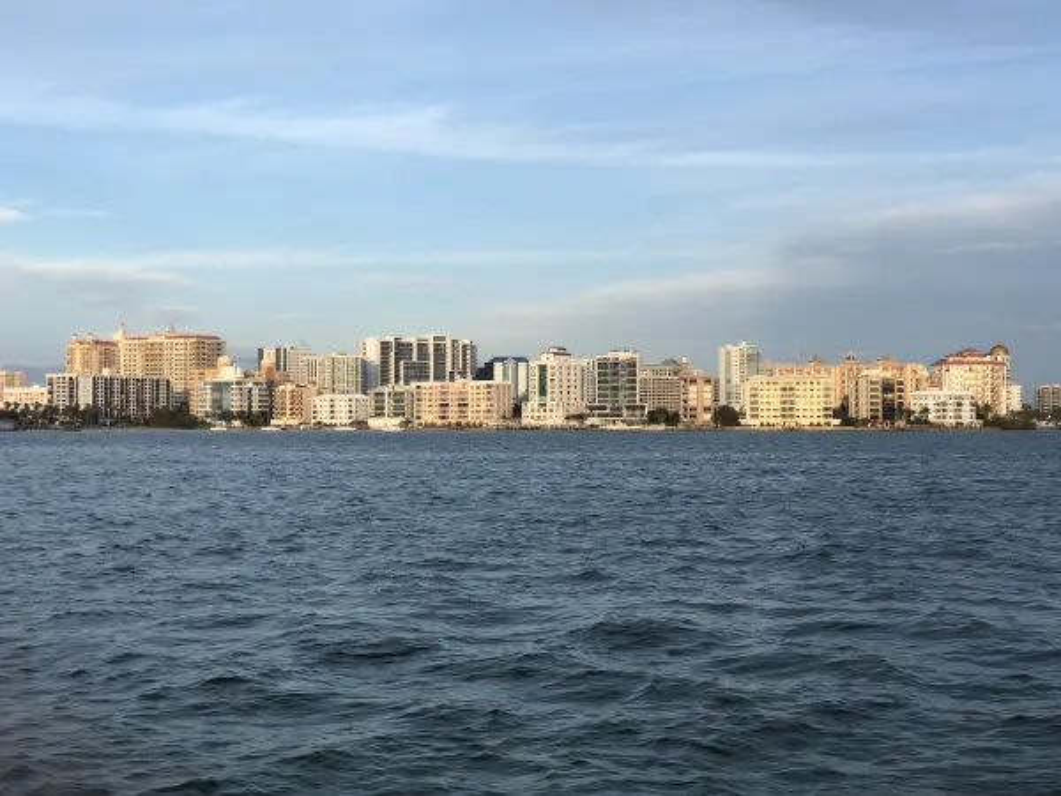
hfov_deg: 33.8
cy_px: 398
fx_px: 1747
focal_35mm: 57
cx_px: 530
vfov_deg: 25.7
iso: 20
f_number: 2.8
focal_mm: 6.6
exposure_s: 1/306
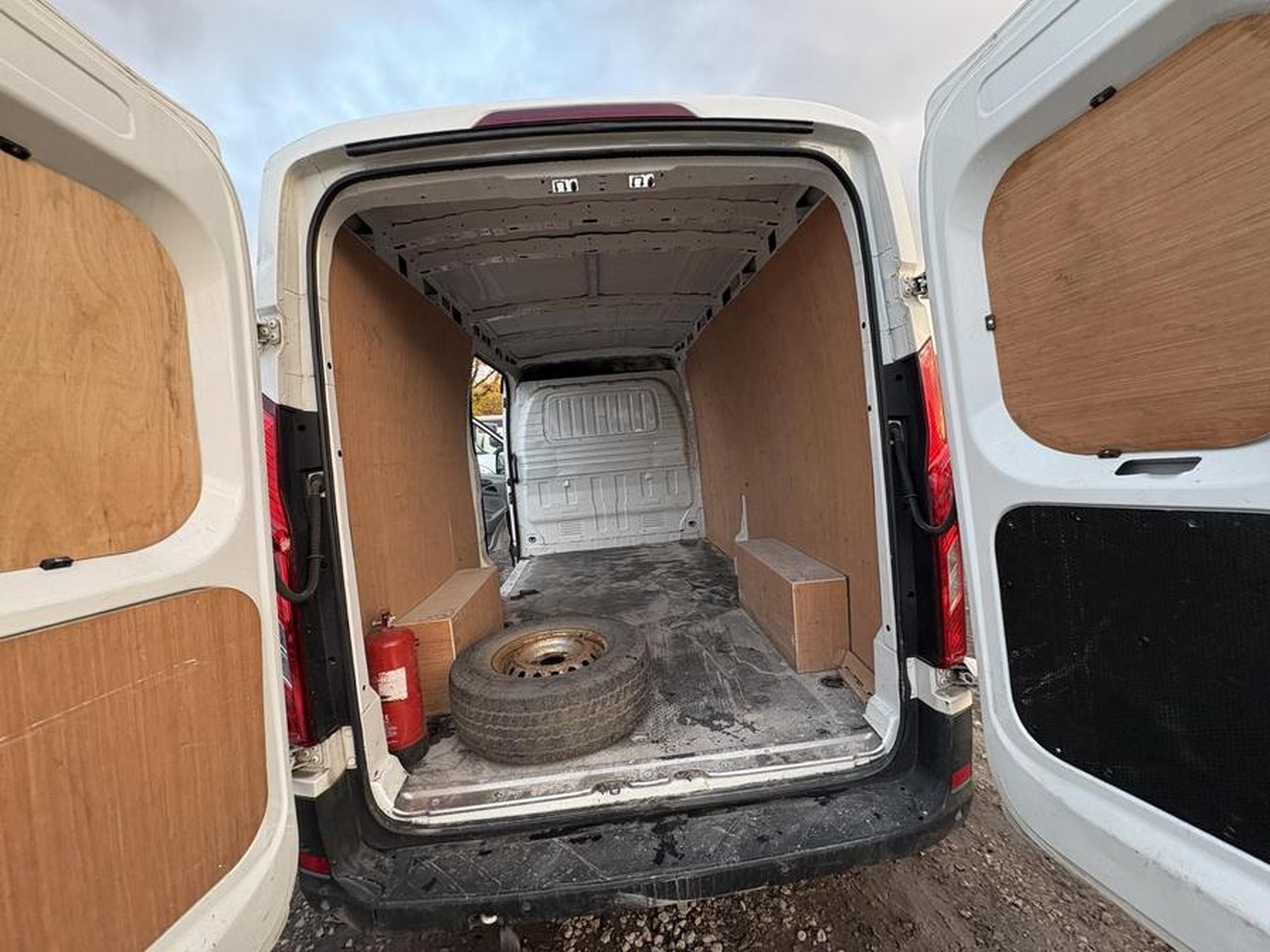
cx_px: 635
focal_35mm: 14
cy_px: 476
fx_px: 514
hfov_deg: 102.1
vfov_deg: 85.7
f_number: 2.2
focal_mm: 2.22
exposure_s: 1/99
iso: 200
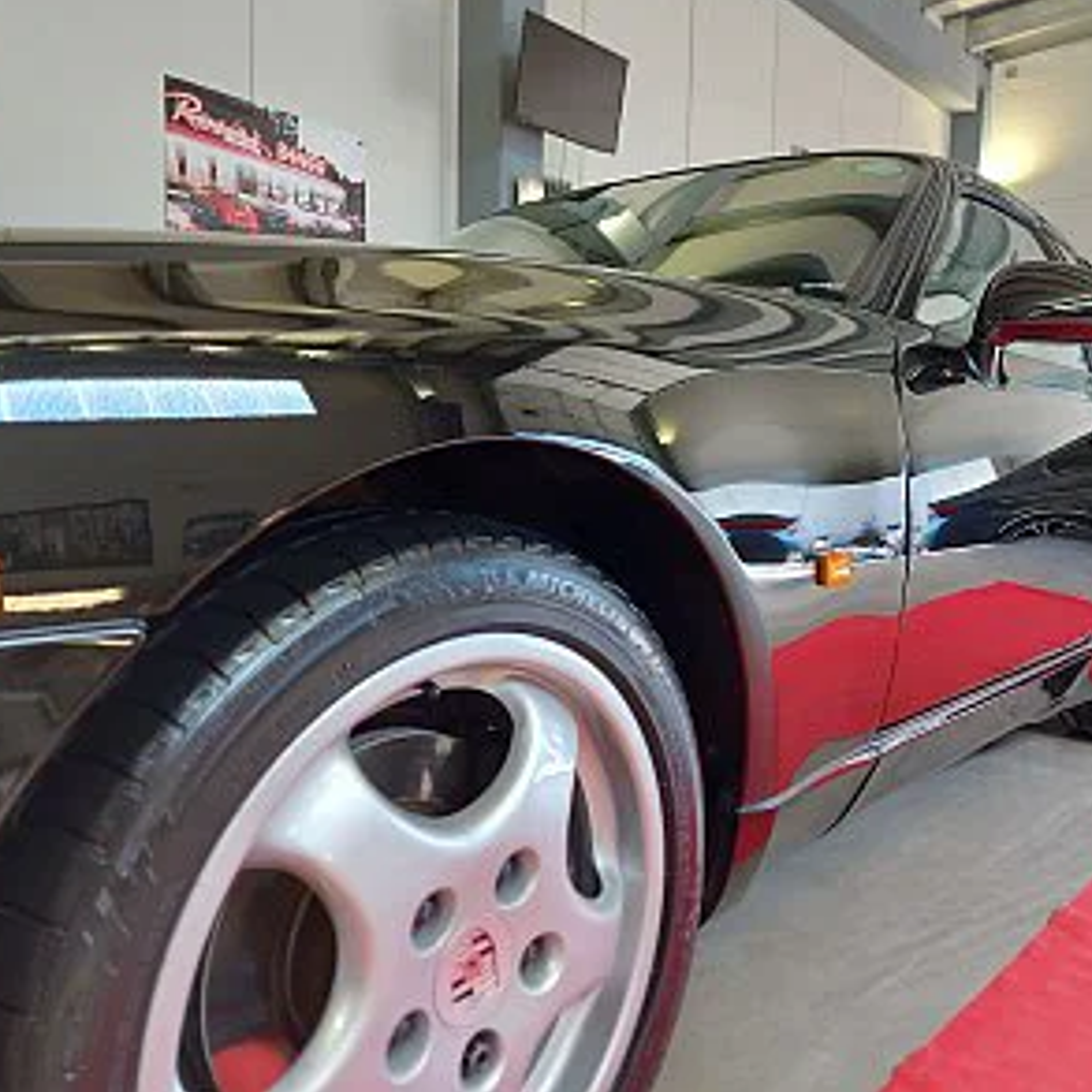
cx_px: 630
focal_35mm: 29
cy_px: 537
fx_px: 1035
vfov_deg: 55.6
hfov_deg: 55.4
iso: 80
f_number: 1.8
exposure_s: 1/50
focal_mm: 5.23
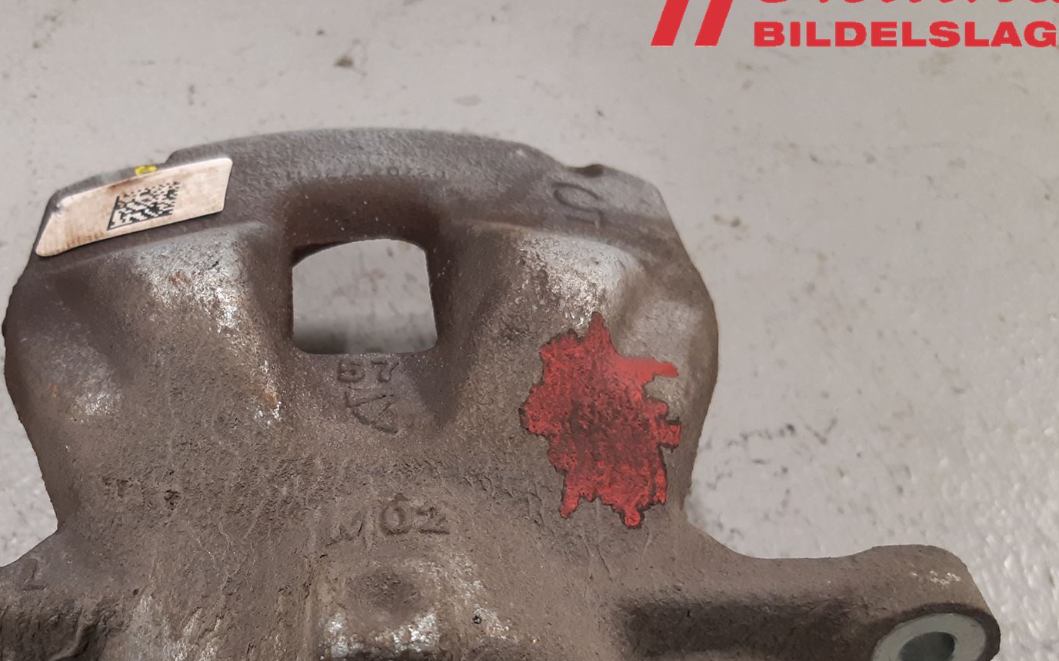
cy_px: 507
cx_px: 335
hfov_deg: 47.3
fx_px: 1183
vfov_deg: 30.6
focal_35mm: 41
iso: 160
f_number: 1.7
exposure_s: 1/50
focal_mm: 3.93
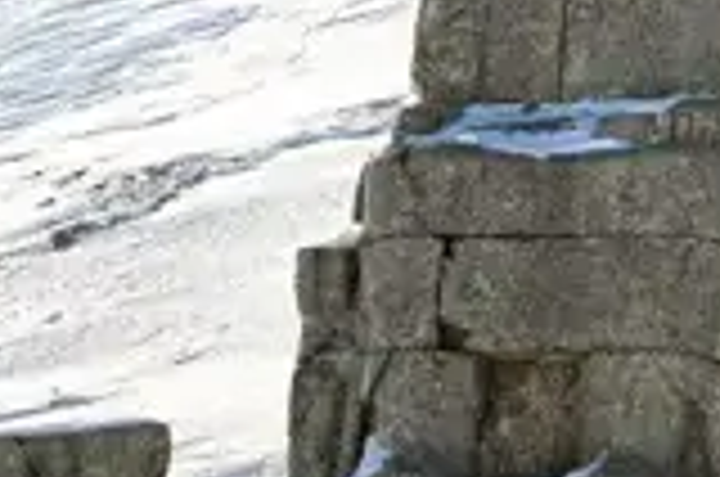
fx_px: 4731
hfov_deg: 7.9
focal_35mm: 237
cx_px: 1832
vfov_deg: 5.8
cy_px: 189
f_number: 6.3
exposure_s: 1/1000
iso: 200
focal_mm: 43
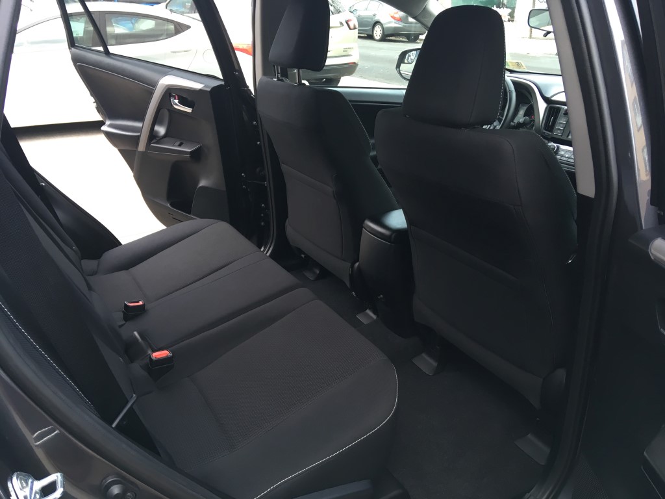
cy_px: 250
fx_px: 557
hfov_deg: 61.7
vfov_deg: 48.2
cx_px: 332
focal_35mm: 29
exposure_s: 1/40
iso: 25
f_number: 2.2
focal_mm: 4.15
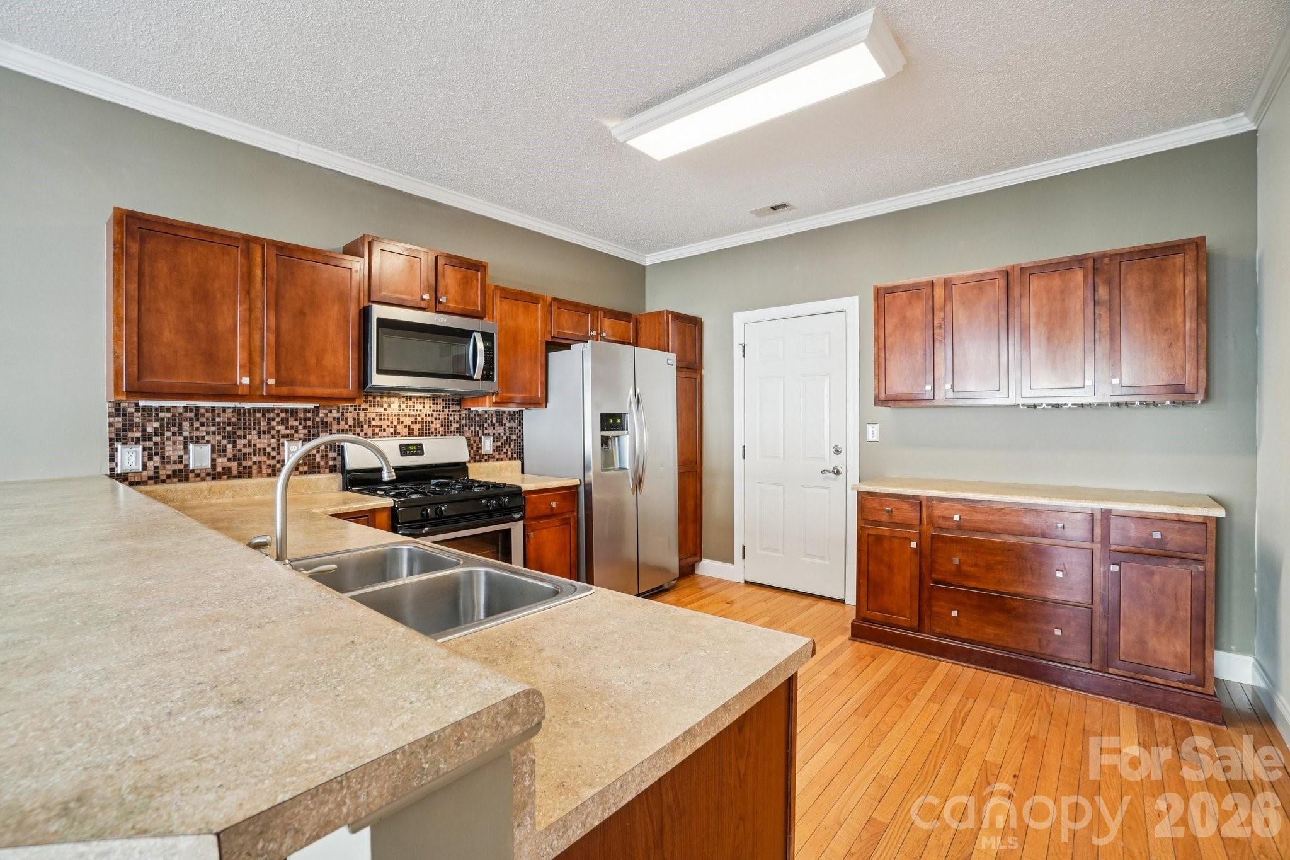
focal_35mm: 15
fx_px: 537
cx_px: 645
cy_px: 430
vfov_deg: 77.3
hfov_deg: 100.4
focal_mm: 10
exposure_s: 1/6
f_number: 8
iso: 400
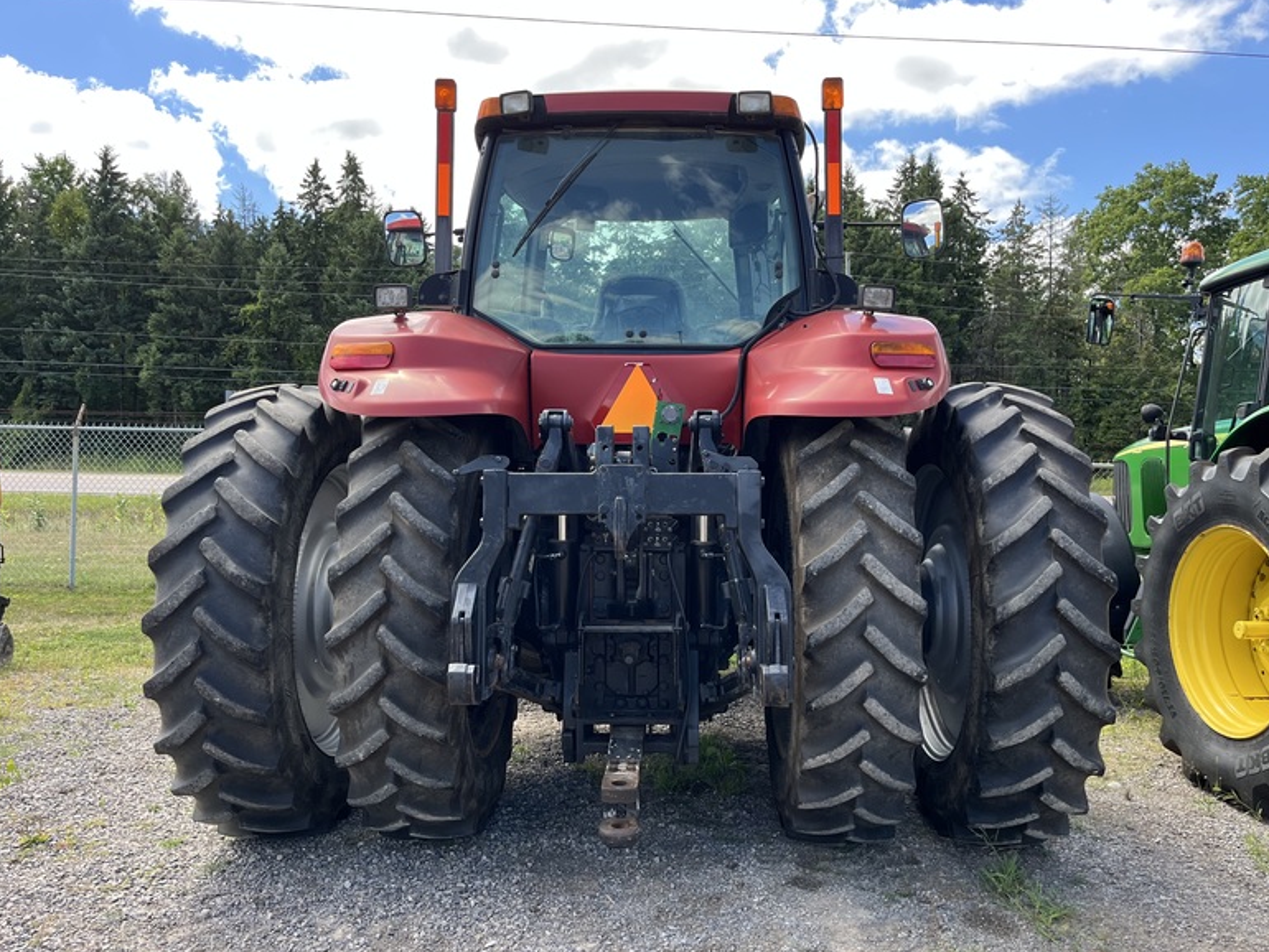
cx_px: 646
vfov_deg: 51.4
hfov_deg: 65.3
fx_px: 990
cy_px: 486
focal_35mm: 27
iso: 50
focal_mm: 5.1
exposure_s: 1/598
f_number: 1.6
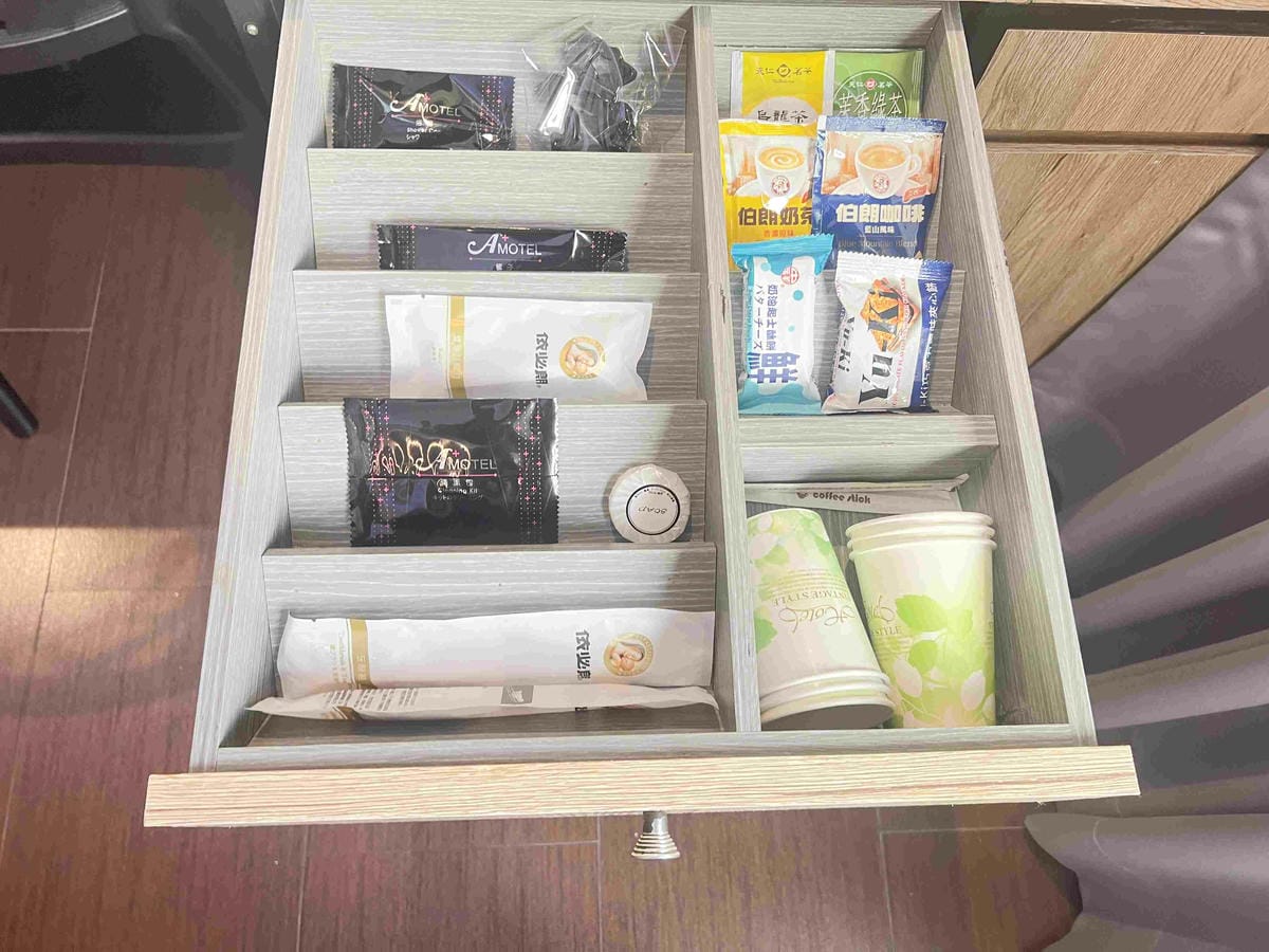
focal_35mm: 26
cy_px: 476
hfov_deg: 67.3
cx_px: 634
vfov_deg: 53.1
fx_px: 953
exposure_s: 1/60
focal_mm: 5.7
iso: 160
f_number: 1.5
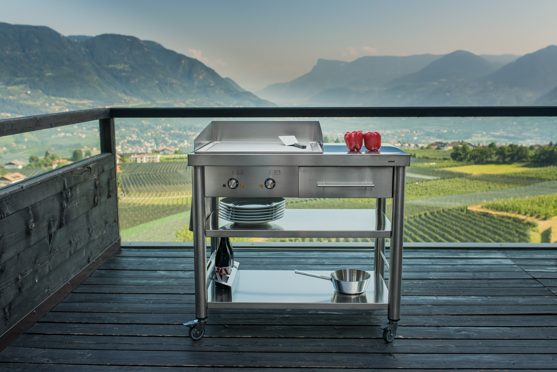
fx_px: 542
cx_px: 278
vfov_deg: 37.9
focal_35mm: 35
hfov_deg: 54.4
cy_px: 186
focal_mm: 35
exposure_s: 1/1250
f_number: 5.6
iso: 400
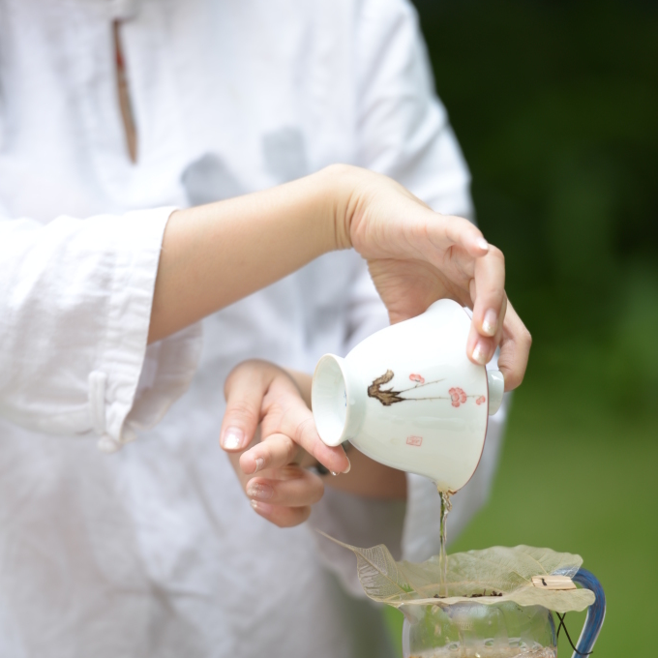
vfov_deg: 6.8
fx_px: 5505
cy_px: 390
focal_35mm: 256
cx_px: 329
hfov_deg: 6.8
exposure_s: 1/160
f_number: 2.8
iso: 100
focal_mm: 200
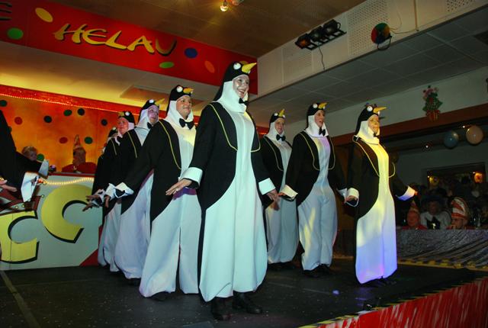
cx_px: 244
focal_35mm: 27
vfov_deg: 48.2
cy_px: 164
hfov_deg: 67.3
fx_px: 367
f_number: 5.6
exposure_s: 1/60
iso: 400
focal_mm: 18
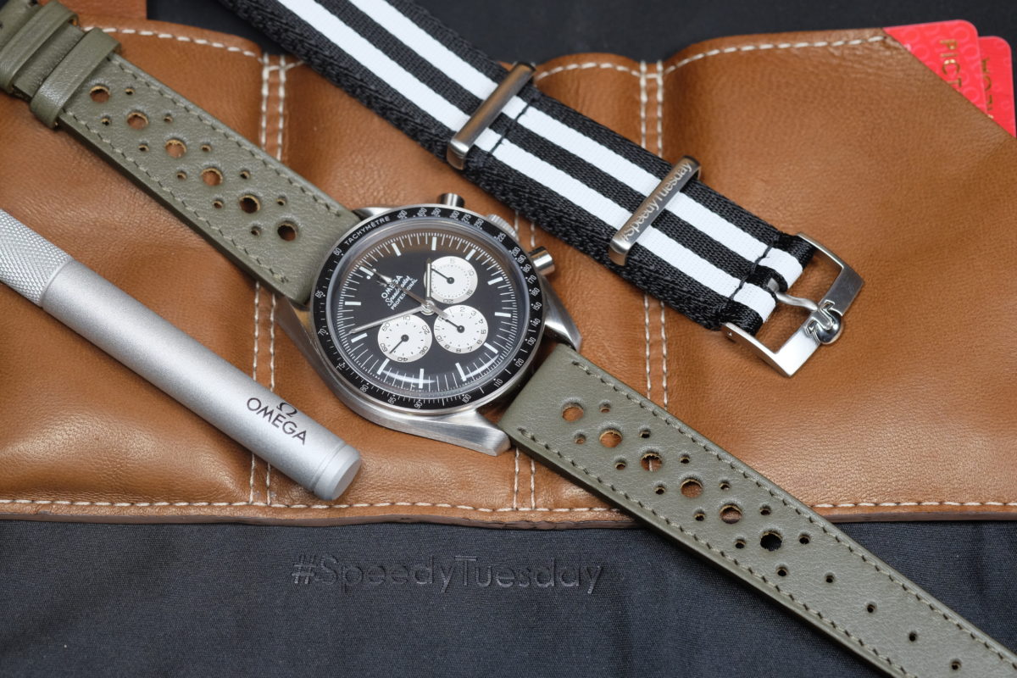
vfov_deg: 15.2
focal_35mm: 90
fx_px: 2542
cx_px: 508
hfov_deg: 22.6
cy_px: 339
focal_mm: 60
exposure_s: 1/15
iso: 800
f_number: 6.4
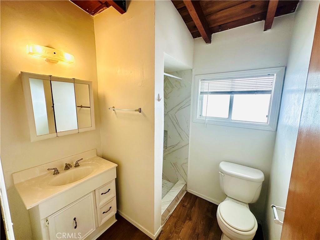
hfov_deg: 102.1
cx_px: 160
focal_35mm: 14
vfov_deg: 85.7
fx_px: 129
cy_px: 120
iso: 100
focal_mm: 2.22
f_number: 2.2
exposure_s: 1/120
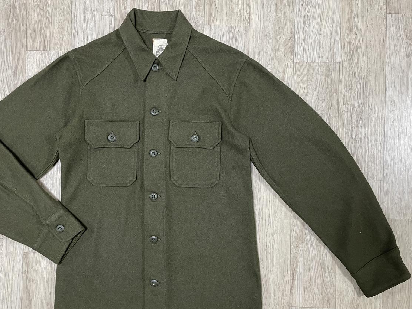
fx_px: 357
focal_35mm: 30
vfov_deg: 46.8
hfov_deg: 59.9
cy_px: 165
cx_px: 189
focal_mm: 4.2
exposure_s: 1/60
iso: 160
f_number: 1.6
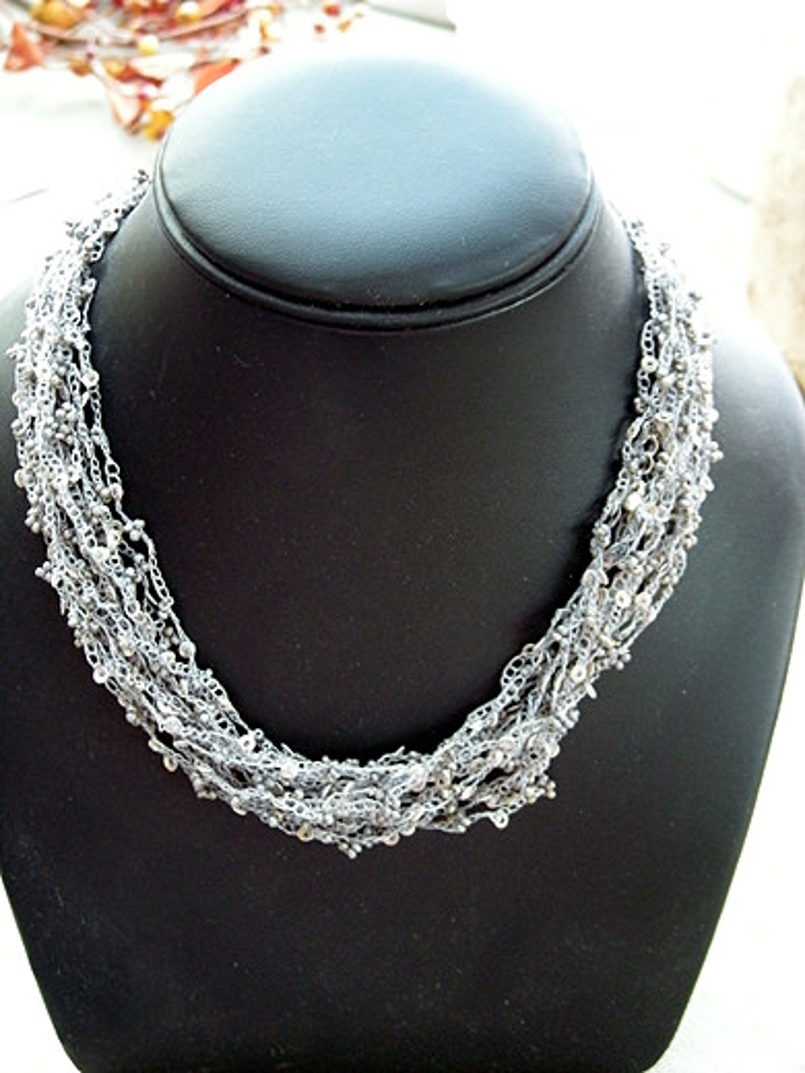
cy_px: 536
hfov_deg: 27.0
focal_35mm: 54
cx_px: 402
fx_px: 1674
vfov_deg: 35.5
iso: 400
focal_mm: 8.8
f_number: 3.3
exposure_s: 1/26
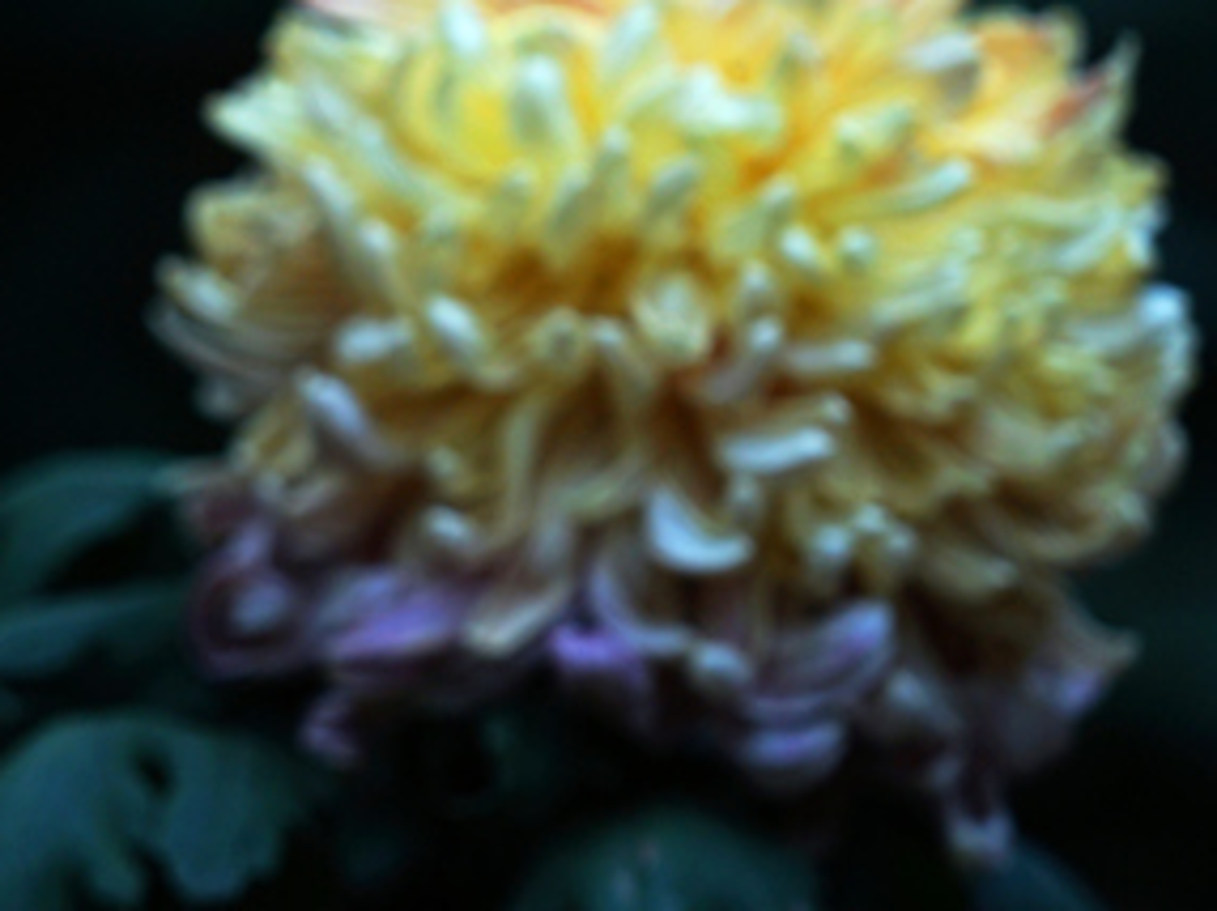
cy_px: 241
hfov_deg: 3.9
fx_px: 17950
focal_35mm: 511
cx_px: -336
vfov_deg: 2.9
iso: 100
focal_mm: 190
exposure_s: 1/400
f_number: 6.3
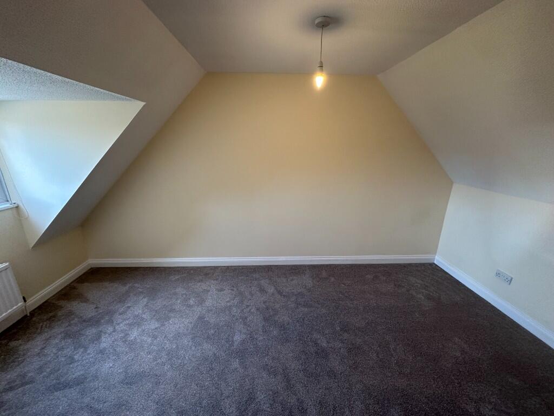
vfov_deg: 85.7
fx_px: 224
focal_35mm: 14
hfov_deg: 102.1
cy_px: 208
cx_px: 277
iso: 200
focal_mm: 2.22
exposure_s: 1/100
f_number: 2.2
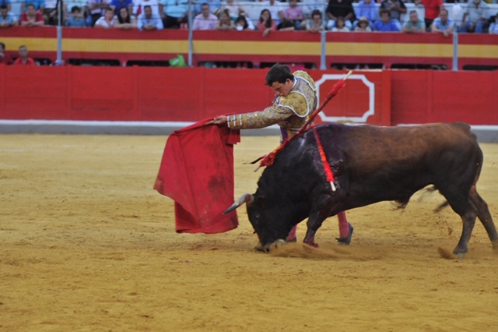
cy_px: 166
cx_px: 249
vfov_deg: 7.5
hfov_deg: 11.2
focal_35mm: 183
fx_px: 2530
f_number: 2.8
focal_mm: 122
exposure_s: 1/250
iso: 1250
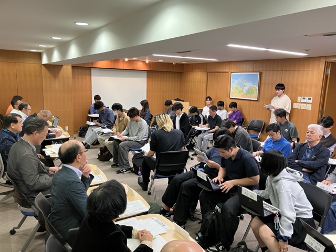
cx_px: 168
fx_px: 272
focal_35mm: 28
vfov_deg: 49.7
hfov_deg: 63.4
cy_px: 126
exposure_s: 1/50
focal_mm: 3.99
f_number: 1.8
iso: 125
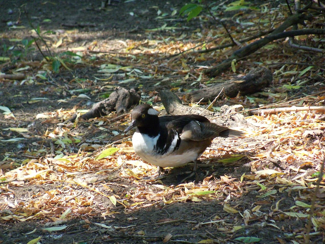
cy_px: 122
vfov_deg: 5.2
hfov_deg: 6.9
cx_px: 162
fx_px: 2685
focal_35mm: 286
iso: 500
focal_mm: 50.6
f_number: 4.5
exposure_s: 1/500
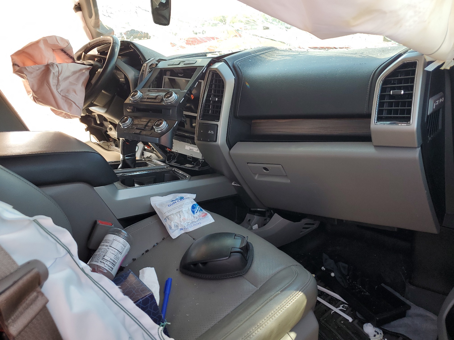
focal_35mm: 26
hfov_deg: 67.3
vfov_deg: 53.1
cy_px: 170
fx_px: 341
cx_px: 227
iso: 50
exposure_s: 1/213
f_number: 1.5
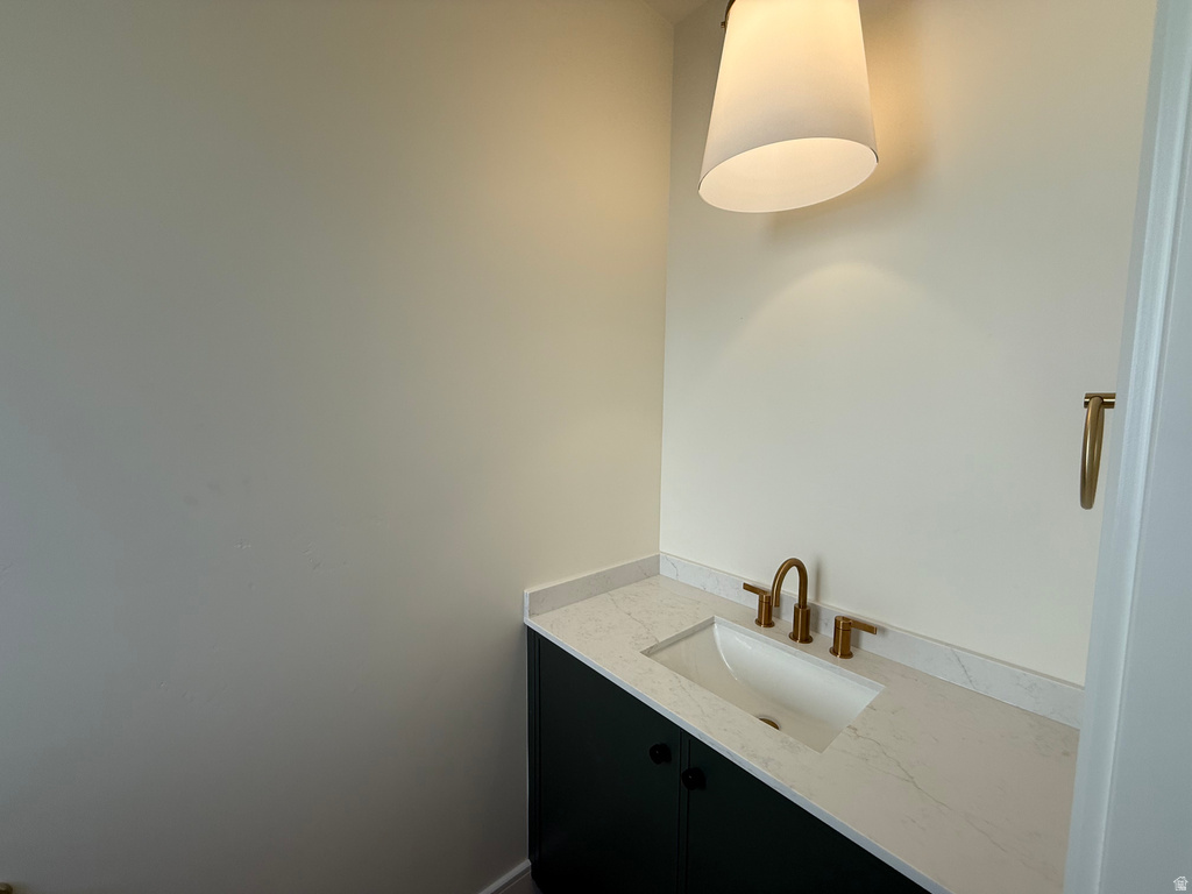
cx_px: 596
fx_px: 482
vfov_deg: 85.7
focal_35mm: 14
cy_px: 447
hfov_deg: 102.1
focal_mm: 2.22
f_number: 2.2
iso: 64
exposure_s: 1/120
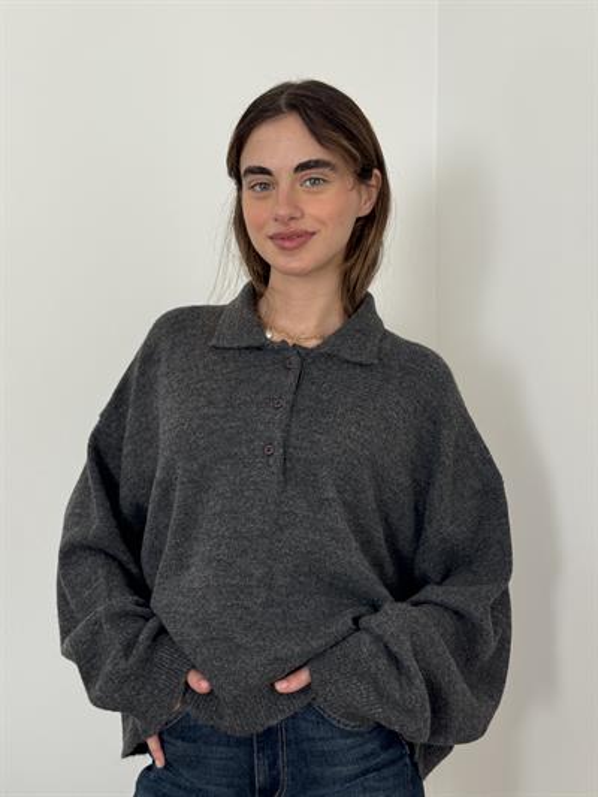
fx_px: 1105
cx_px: 299
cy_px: 398
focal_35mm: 48
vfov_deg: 39.6
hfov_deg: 30.3
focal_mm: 6.76
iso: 100
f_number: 1.78
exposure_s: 1/112
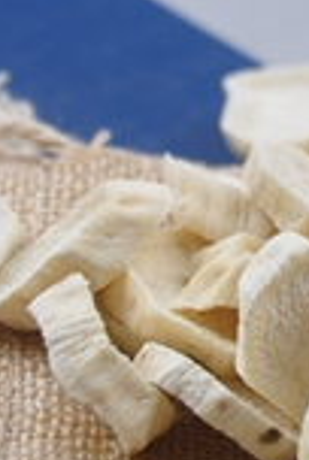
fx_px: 3781
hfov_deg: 4.6
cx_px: 460
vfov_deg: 7.0
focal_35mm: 295
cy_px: 41
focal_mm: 50
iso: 400
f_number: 8
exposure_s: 1/50
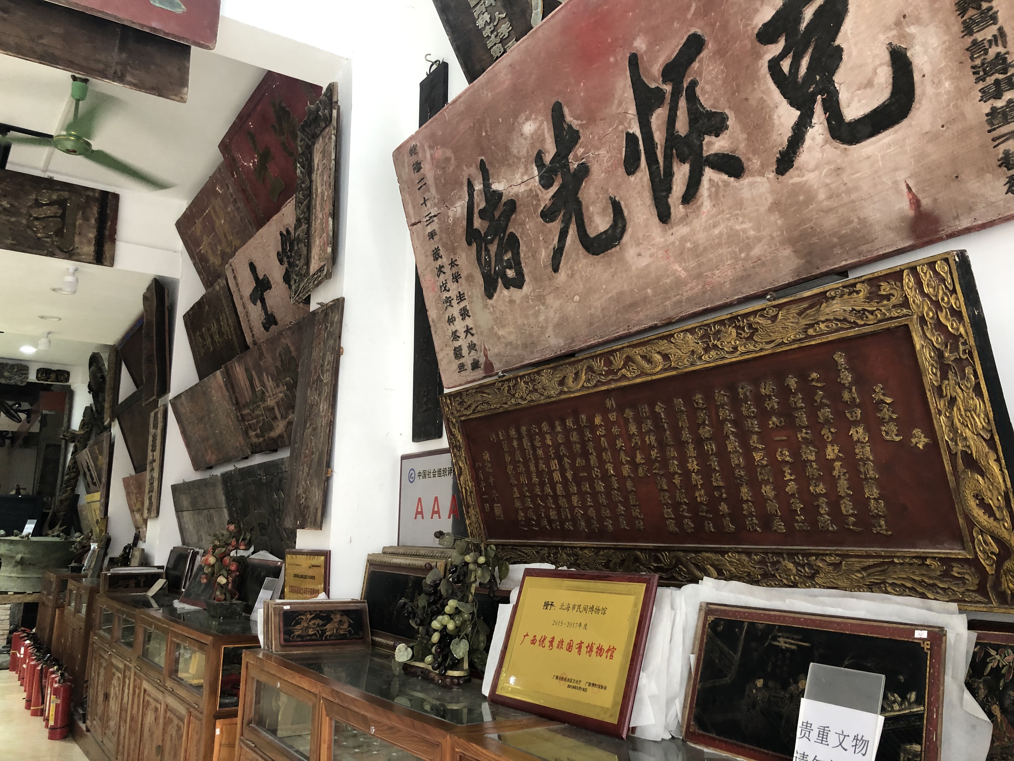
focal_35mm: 28
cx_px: 507
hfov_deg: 63.4
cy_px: 380
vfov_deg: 49.7
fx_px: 820
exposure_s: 1/25
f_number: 1.8
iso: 40
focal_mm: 3.99
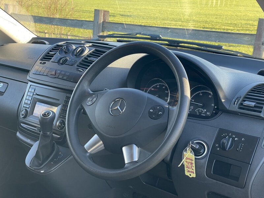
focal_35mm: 52
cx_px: 132
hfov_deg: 36.8
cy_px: 99
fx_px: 397
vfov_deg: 28.0
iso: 50
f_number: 2
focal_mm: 6
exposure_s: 1/99
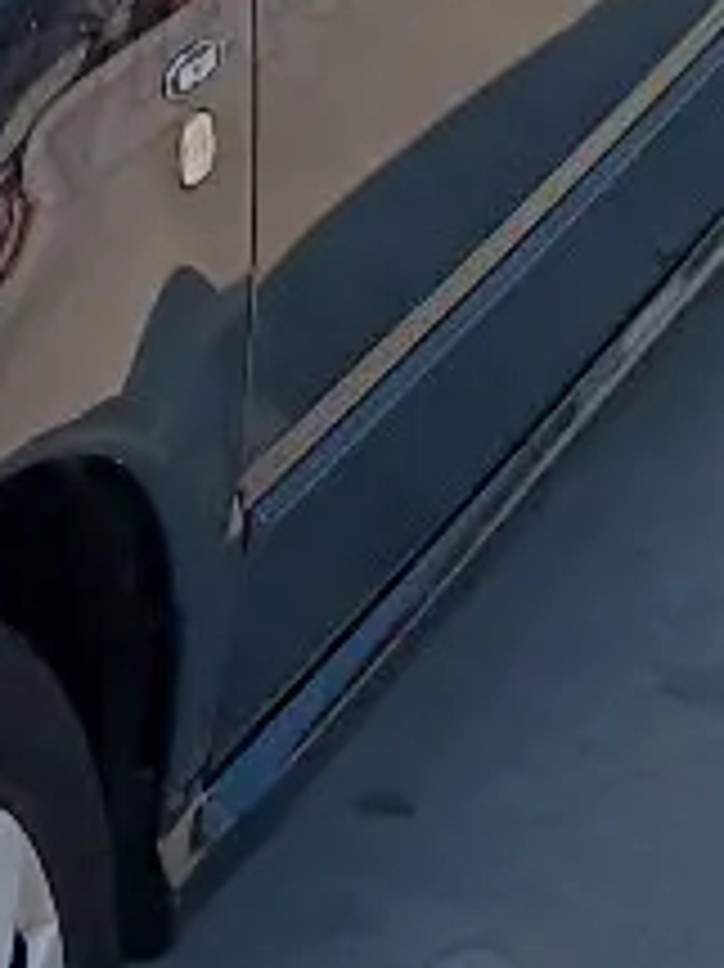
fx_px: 4327
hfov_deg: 9.6
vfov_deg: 12.7
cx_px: 346
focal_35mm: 155
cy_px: 308
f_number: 1.8
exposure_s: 1/556
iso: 32
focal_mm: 4.6
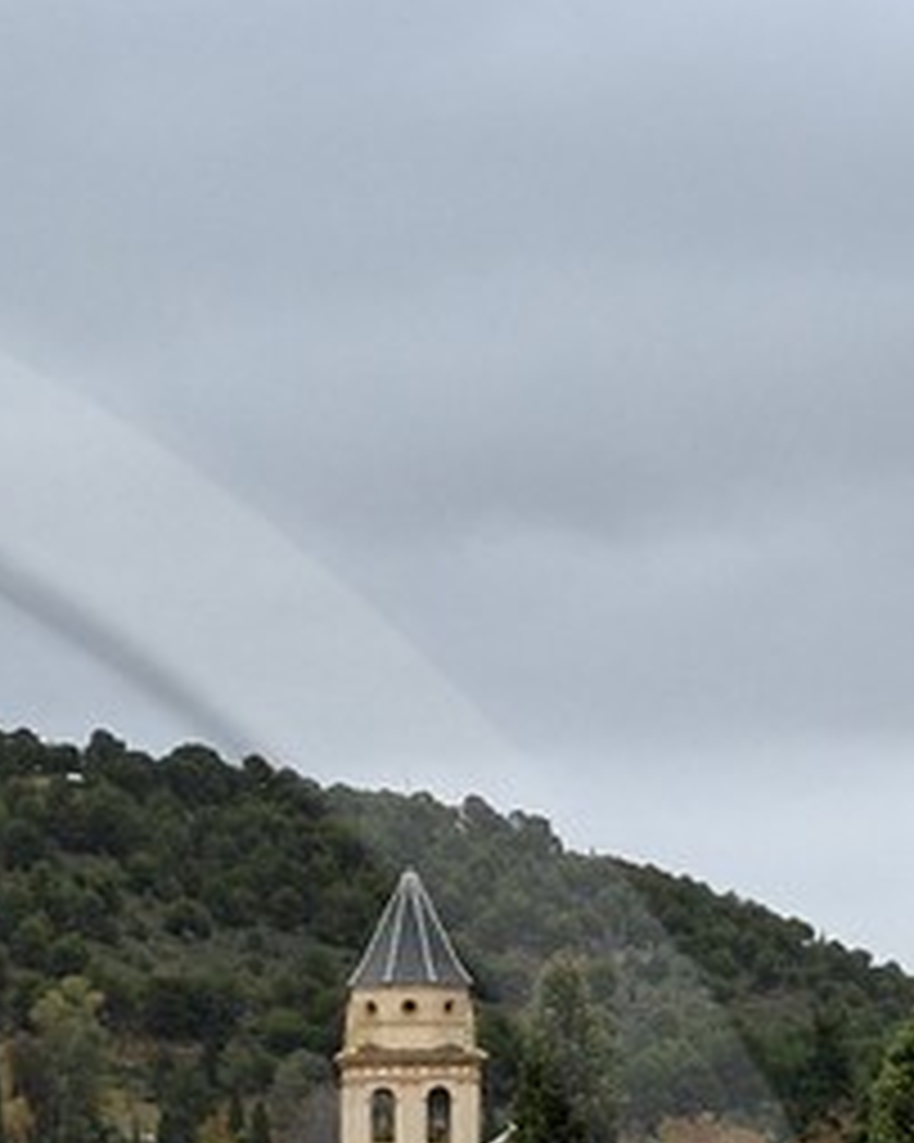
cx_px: -851
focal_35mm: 142
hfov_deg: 10.1
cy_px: 2020
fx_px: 4804
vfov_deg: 12.5
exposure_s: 1/160
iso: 800
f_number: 9
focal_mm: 24
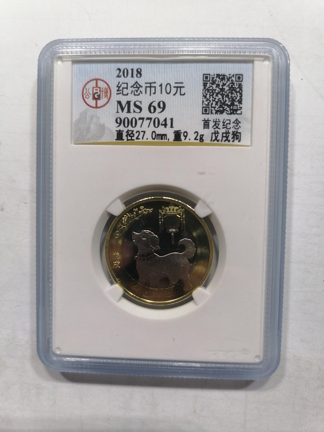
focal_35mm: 27
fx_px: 337
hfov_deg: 51.4
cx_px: 162
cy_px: 216
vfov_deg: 65.3
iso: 100
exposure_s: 1/100
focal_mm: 5.3
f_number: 1.8
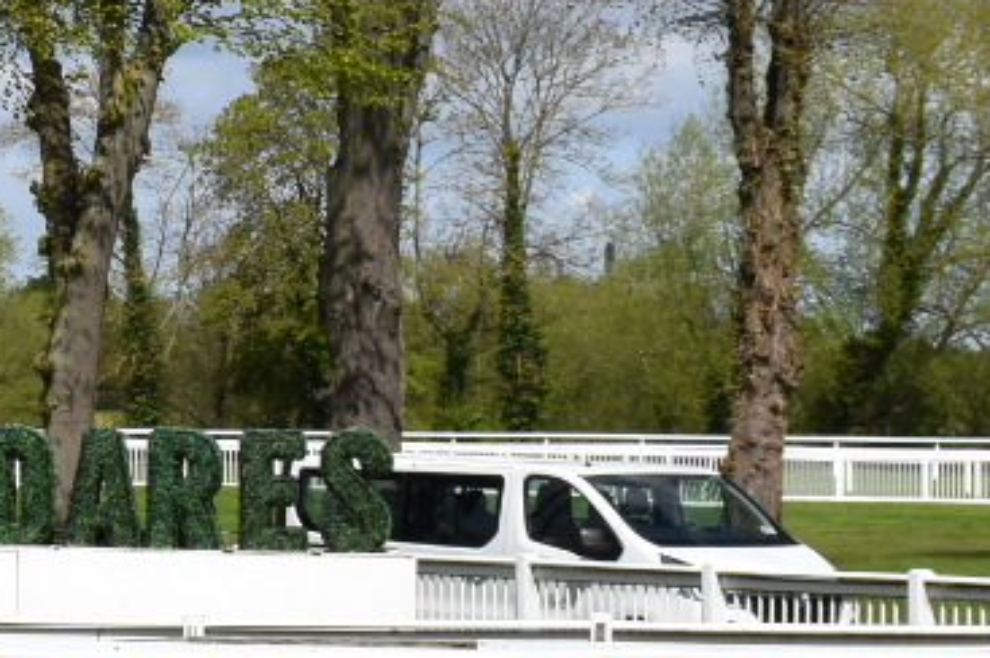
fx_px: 5281
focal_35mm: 192
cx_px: -378
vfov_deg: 7.1
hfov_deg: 10.4
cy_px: 253
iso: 200
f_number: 11
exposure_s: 1/500
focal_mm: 29
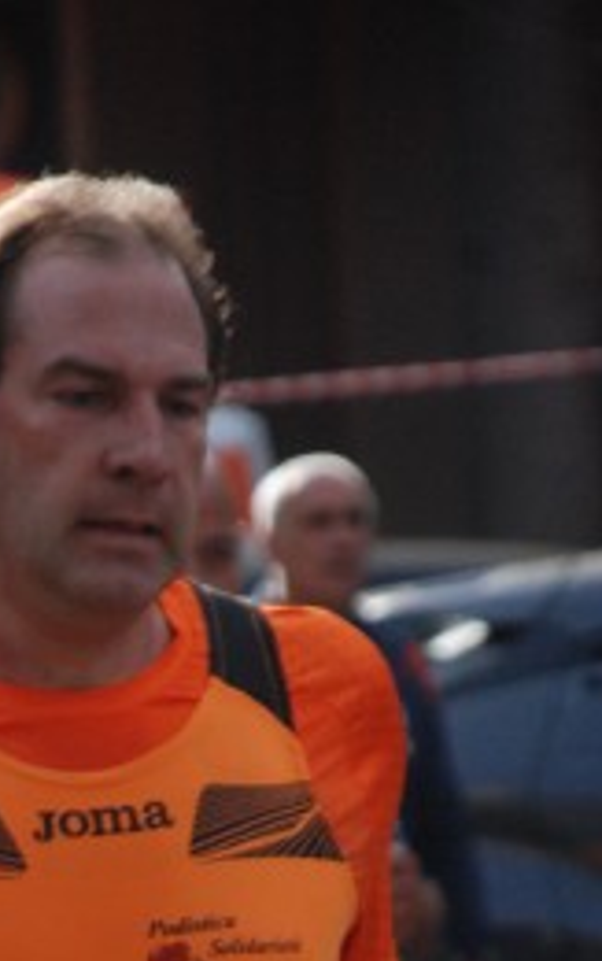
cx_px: -127
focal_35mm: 441
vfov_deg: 4.7
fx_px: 11555
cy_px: 1101
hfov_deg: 3.0
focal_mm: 125
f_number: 5.6
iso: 1000
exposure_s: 1/1000
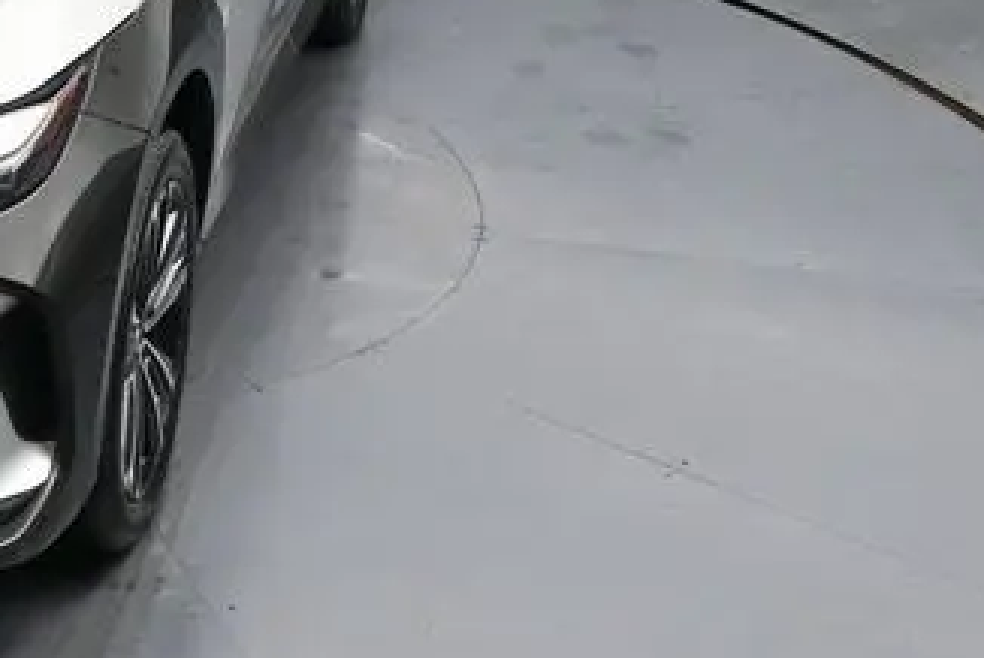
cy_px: 23
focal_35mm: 92
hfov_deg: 20.9
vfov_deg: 14.7
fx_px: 2511
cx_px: -145
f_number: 8
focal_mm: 19.5
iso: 800
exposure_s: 1/125
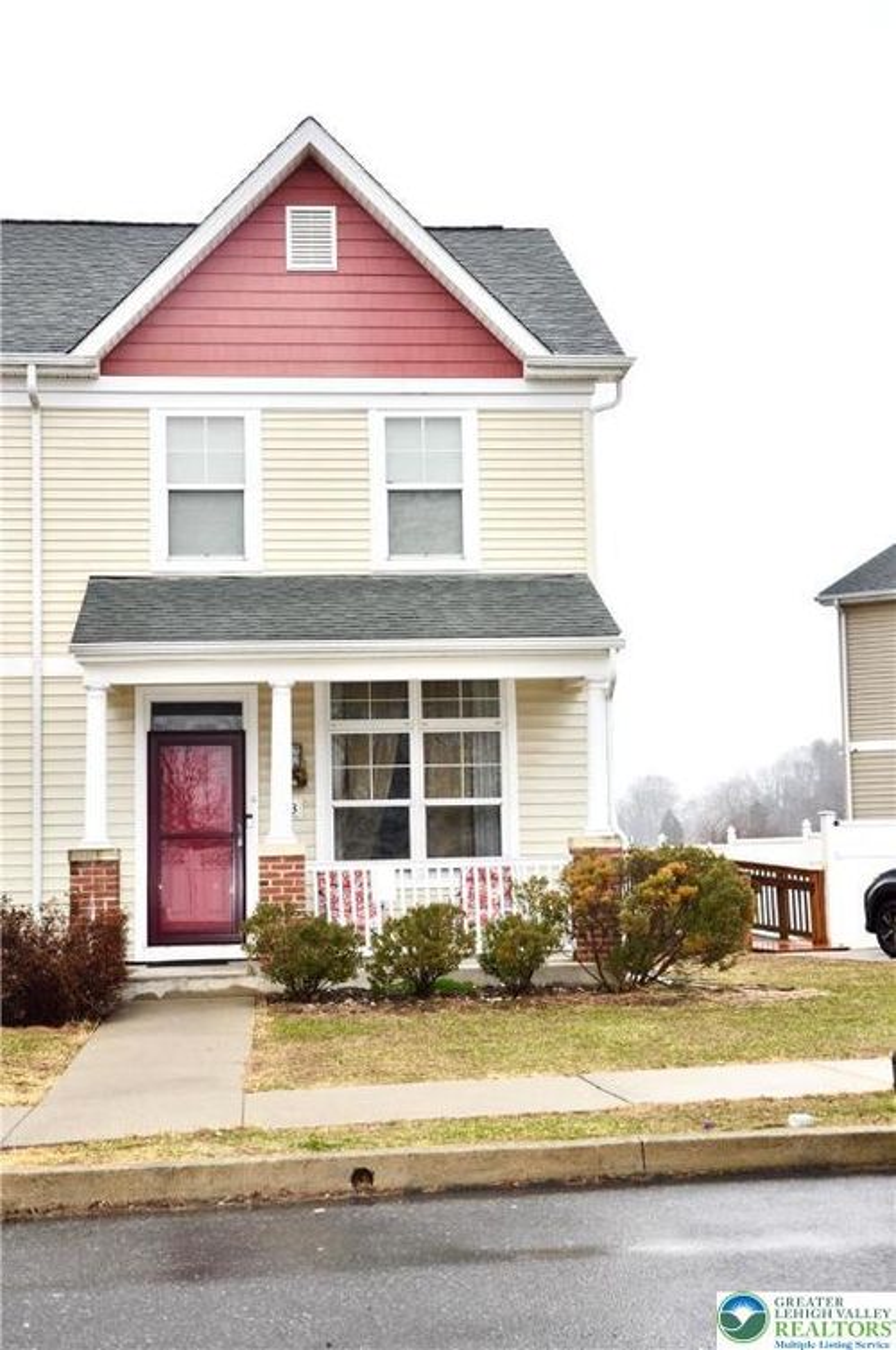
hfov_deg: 28.0
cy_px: 675
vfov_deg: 41.2
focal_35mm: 48
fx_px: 1797
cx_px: 448
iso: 200
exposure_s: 1/125
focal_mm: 32
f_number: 5.6
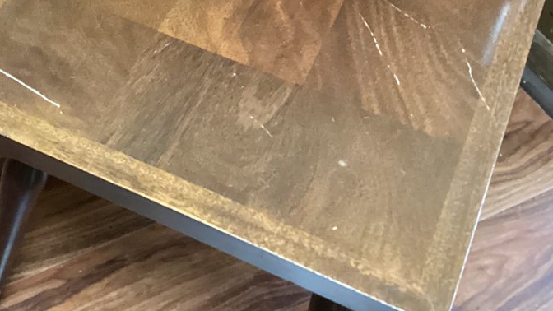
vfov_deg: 15.4
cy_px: -39
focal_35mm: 76
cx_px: 119
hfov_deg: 27.4
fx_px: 1114
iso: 640
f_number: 2.4
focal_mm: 3.3
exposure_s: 1/20
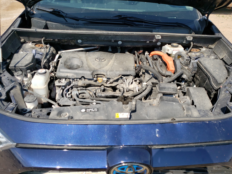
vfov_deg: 51.4
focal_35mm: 27
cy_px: 87
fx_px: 181
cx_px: 119
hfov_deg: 65.3
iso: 50
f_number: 1.5
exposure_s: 1/2000
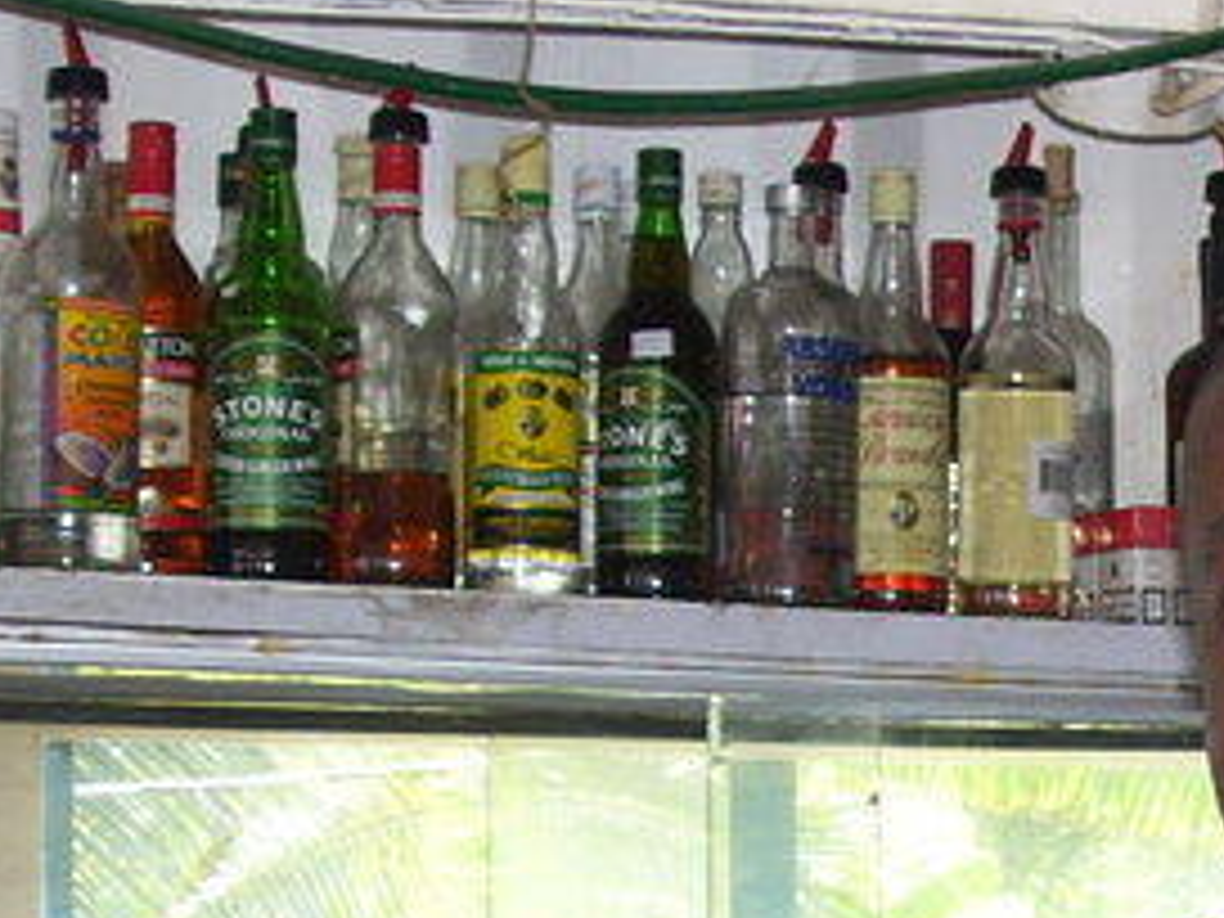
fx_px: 5834
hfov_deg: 11.8
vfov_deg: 8.9
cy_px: 981
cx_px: 1323
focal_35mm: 165
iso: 160
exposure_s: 1/80
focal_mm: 11.6
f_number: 4
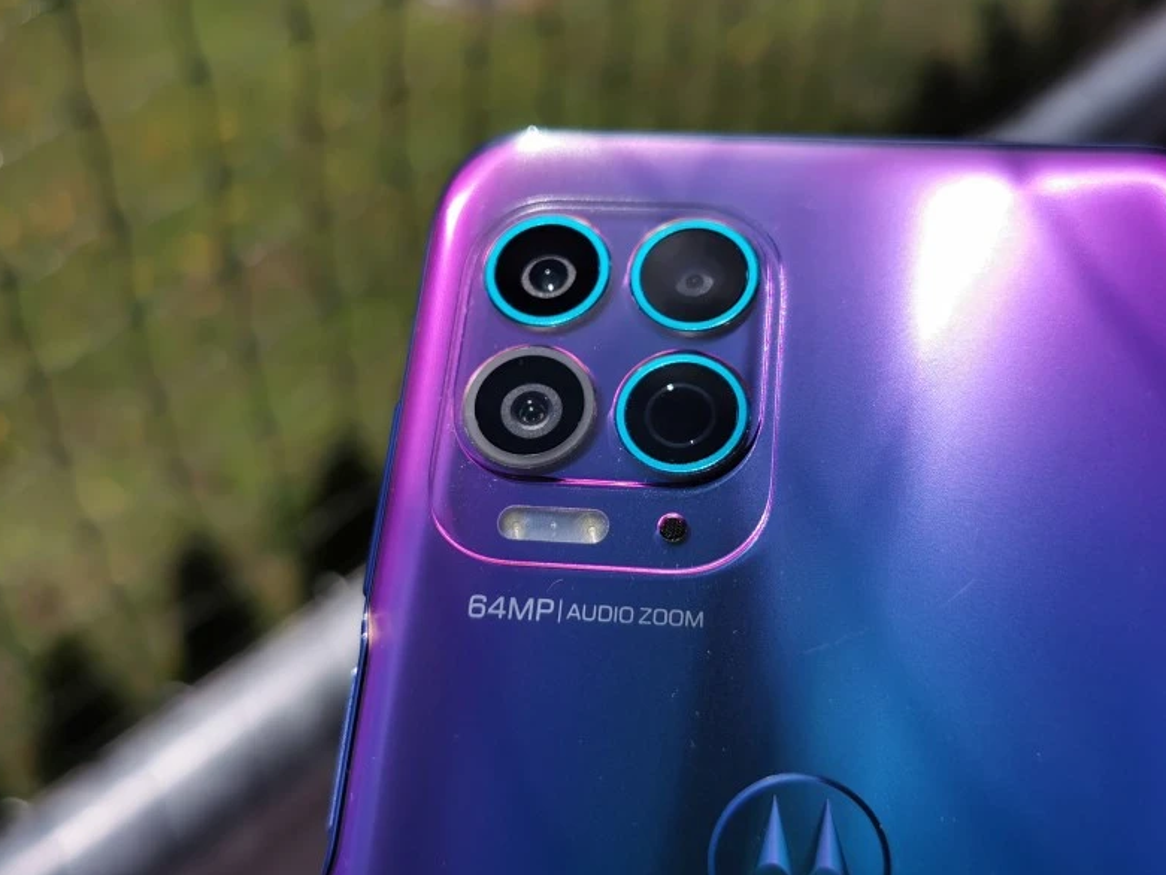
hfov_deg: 44.8
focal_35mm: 42
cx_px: 578
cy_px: 440
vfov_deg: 34.4
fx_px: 1415
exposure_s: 1/5882
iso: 50
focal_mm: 5.56
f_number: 1.6
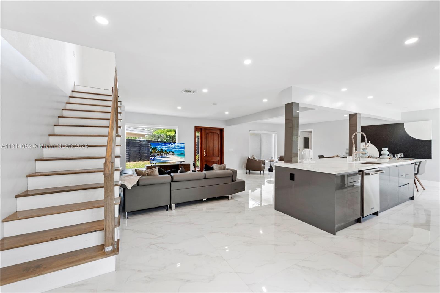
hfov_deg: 104.3
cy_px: 146
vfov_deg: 81.2
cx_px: 220
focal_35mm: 14
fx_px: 171
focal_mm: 14
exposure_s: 1/10
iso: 320
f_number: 8
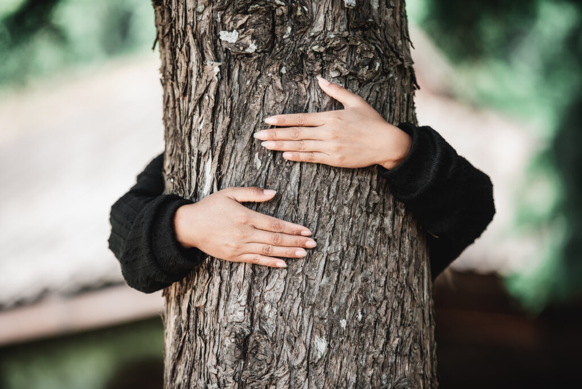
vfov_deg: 8.3
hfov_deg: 12.4
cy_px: 194
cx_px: 291
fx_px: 2669
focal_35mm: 165
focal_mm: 165
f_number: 2.8
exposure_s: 1/125
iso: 100
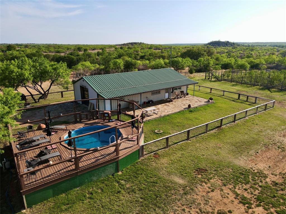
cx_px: 143
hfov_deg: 71.6
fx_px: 198
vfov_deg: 56.8
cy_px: 107
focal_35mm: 24
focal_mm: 4.5
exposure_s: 1/640
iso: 110
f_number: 2.8
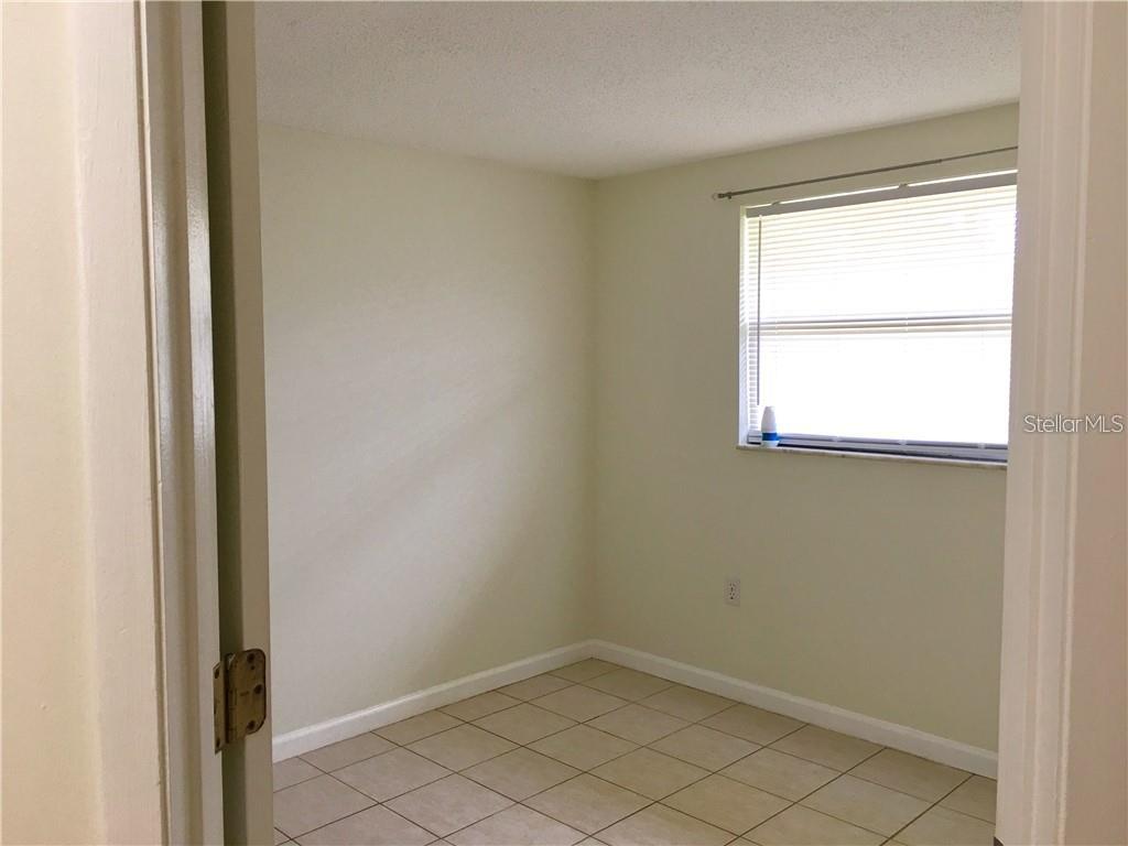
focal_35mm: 29
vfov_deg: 48.2
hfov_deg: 61.7
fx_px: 945
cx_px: 564
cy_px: 423
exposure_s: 1/30
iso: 25
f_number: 2.2
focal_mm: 4.15
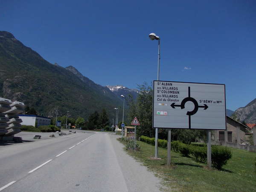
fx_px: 207
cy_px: 96
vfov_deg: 49.7
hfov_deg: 63.4
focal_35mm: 28
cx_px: 128
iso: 80
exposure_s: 1/640
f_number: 5.4
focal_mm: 4
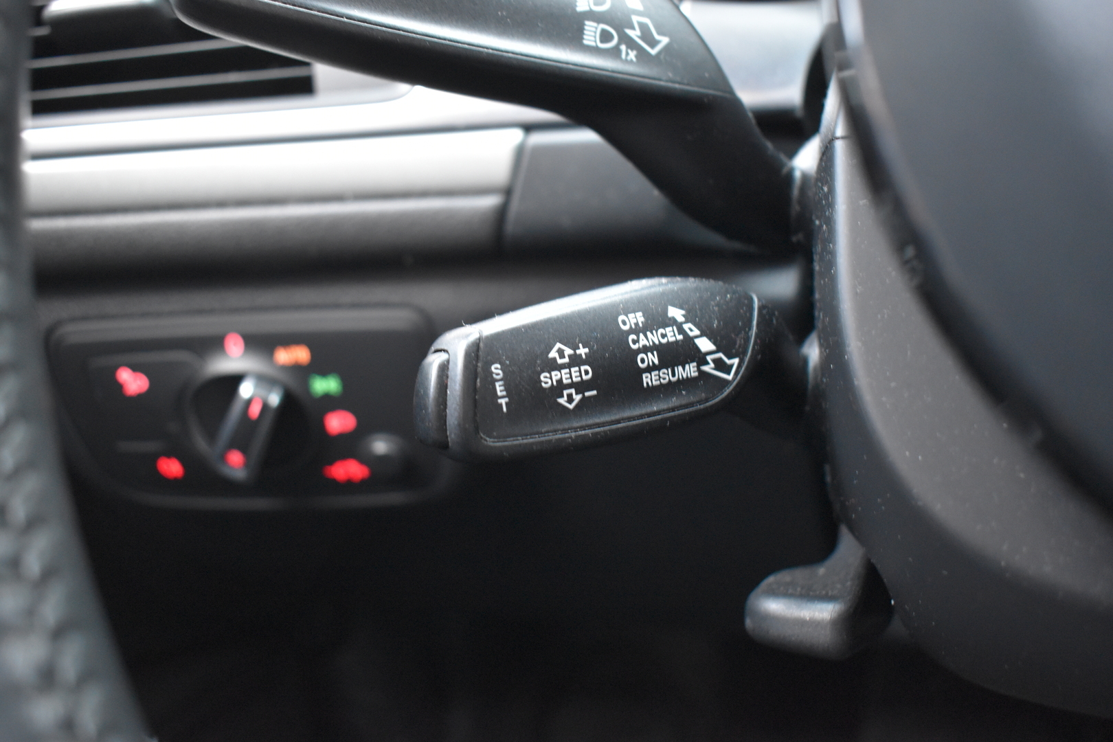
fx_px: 1159
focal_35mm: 38
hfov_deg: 51.3
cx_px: 556
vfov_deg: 35.5
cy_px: 371
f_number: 4
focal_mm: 25
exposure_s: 1/20
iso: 3200
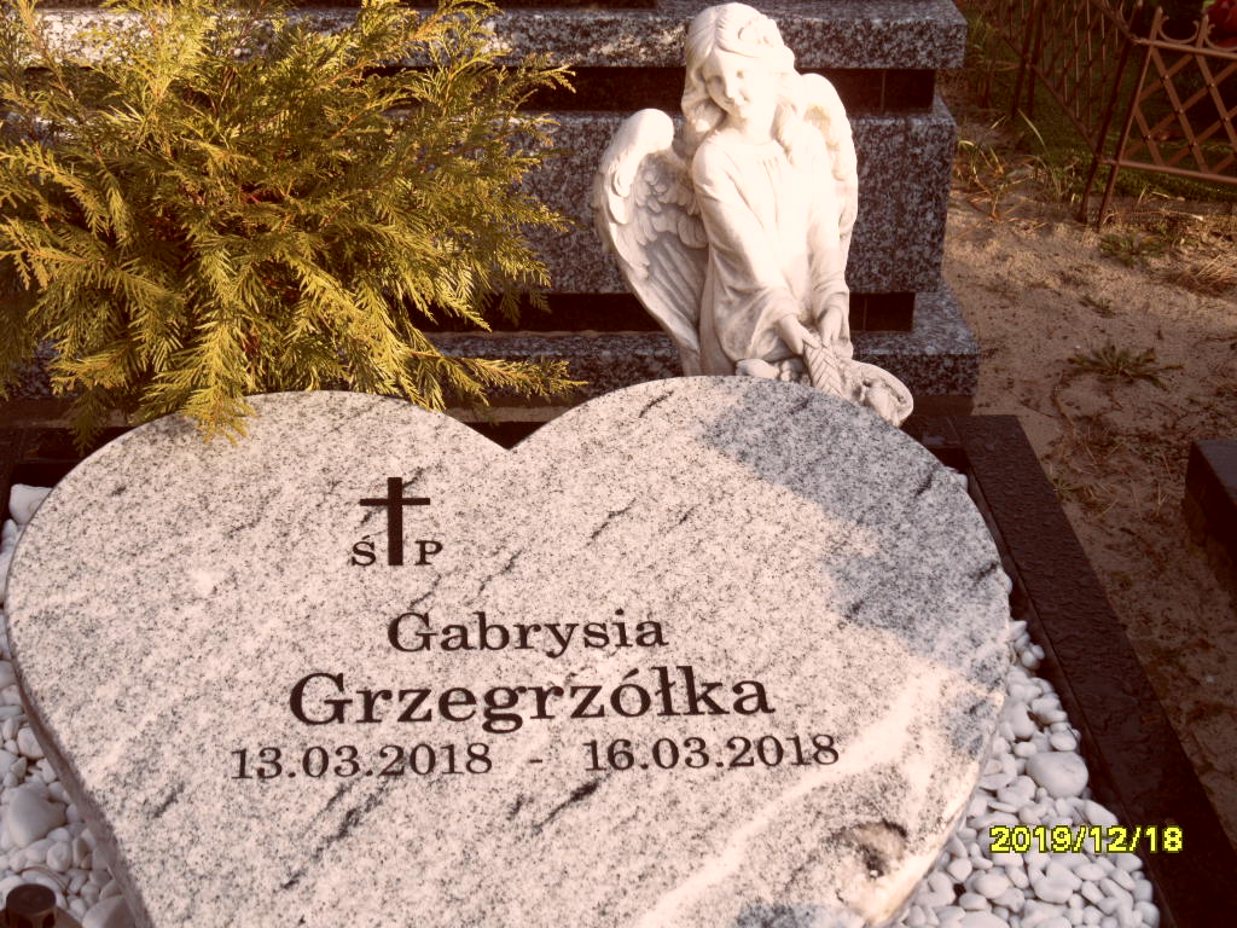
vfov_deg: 24.4
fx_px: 2144
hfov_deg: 32.2
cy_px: 464
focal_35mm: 60
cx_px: 618
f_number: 4
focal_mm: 10.3
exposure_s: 1/125
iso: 80
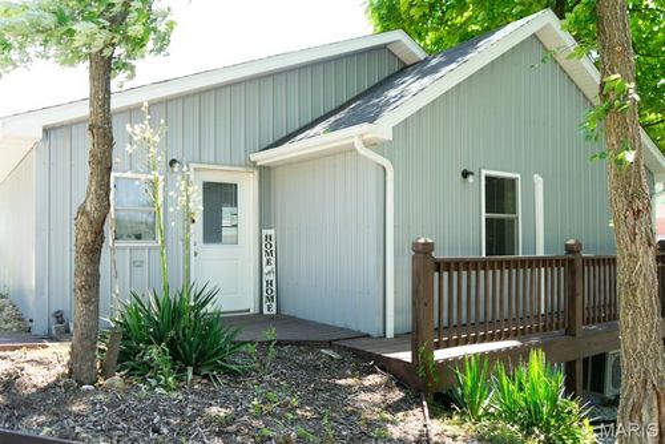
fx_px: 518
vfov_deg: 46.5
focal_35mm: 28
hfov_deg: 65.4
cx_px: 332
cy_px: 222
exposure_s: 1/160
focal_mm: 28
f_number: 3.5
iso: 100
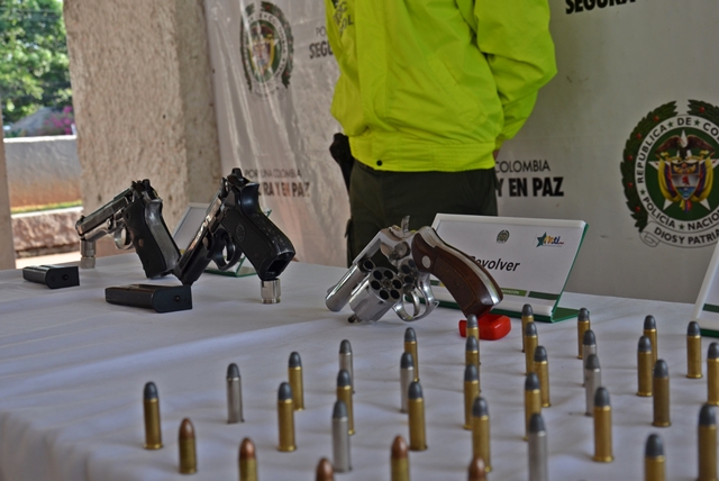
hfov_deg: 49.5
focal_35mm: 39
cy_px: 240
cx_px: 360
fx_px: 780
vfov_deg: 34.3
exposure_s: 1/125
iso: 250
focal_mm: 26
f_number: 5.6
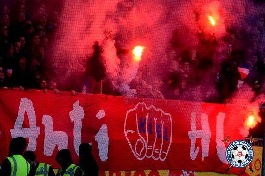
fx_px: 1489
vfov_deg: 6.8
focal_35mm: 202
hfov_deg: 10.2
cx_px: 132
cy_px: 88
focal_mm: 135
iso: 640
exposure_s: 1/200
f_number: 13
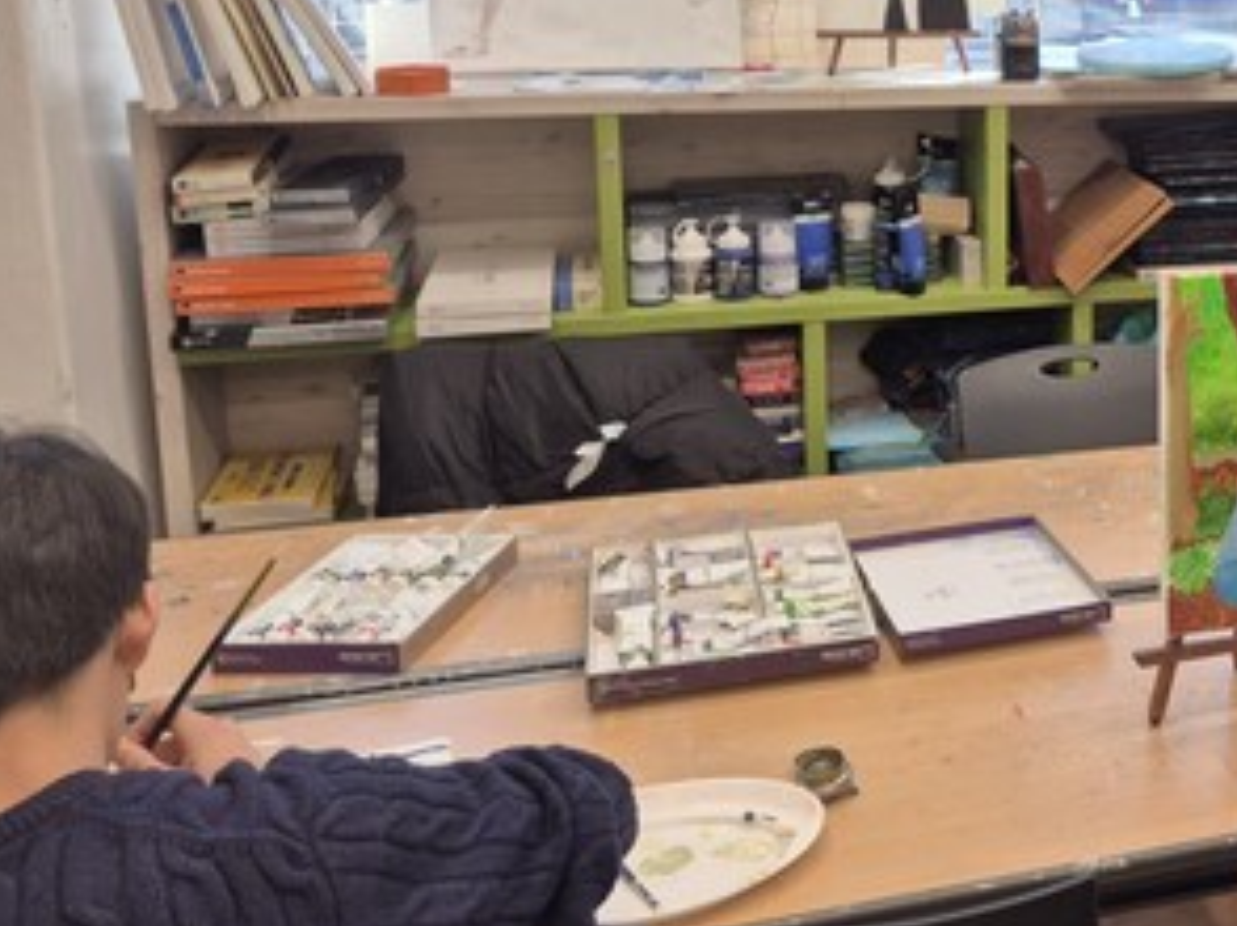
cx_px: 1237
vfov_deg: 30.0
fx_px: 1678
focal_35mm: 47
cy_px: 168
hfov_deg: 36.4
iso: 25
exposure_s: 1/163
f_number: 1.8
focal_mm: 5.4
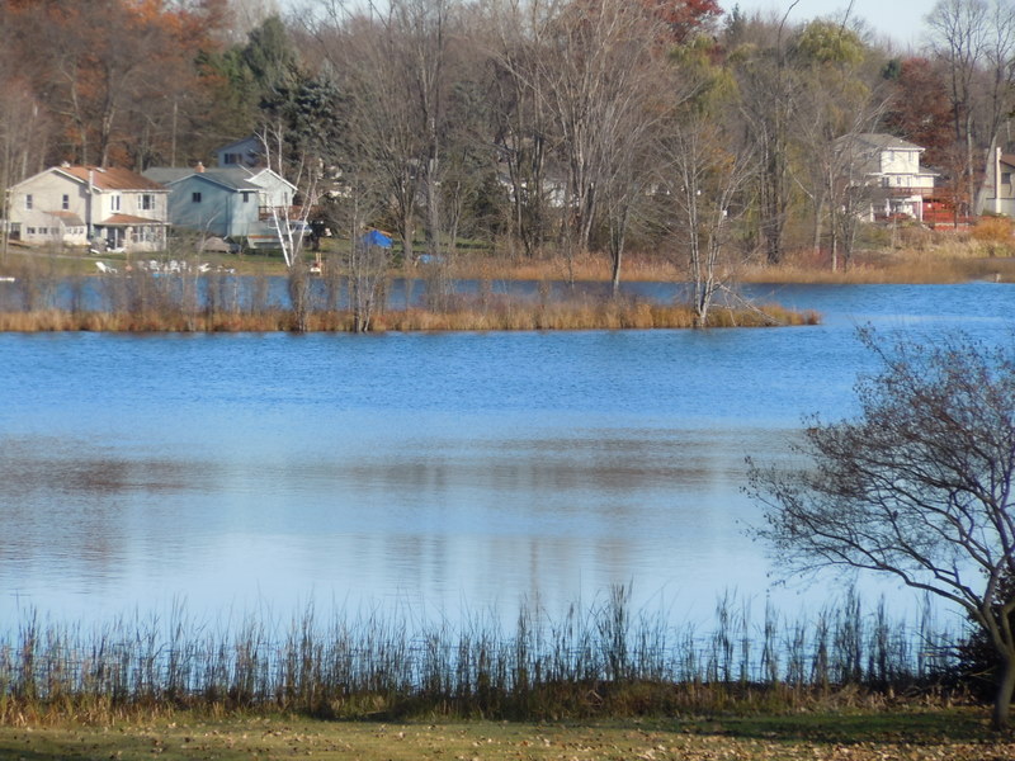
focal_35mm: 196
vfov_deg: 7.6
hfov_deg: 10.1
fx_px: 5747
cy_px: 380
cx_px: 508
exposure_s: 1/250
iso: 100
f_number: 5.6
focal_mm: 35
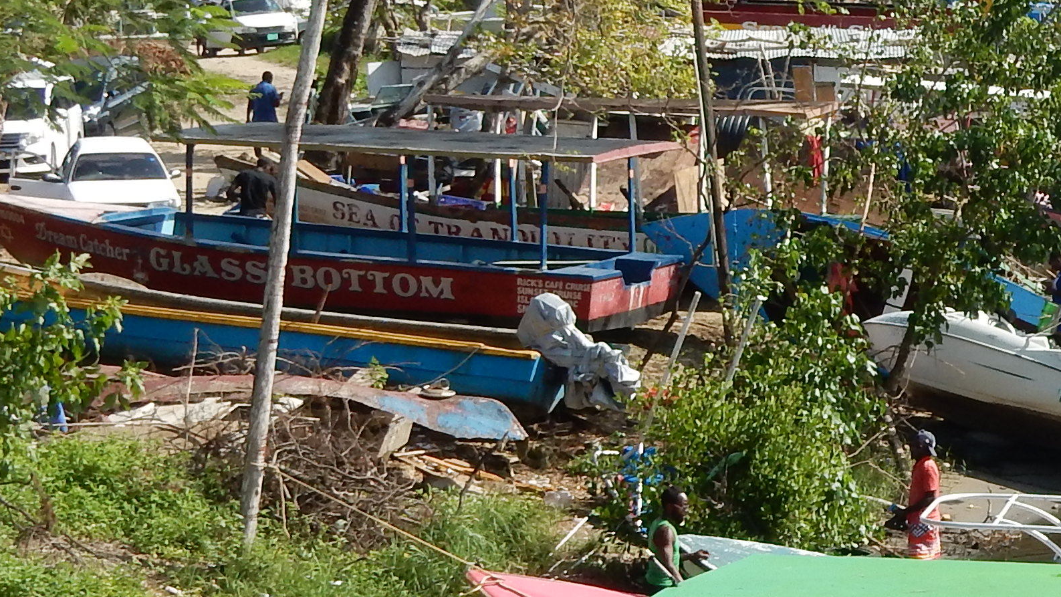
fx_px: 3826
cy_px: 239
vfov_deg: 8.9
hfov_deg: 15.1
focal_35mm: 136
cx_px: 1376
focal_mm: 7.6
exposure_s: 1/1000
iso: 125
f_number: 4.2
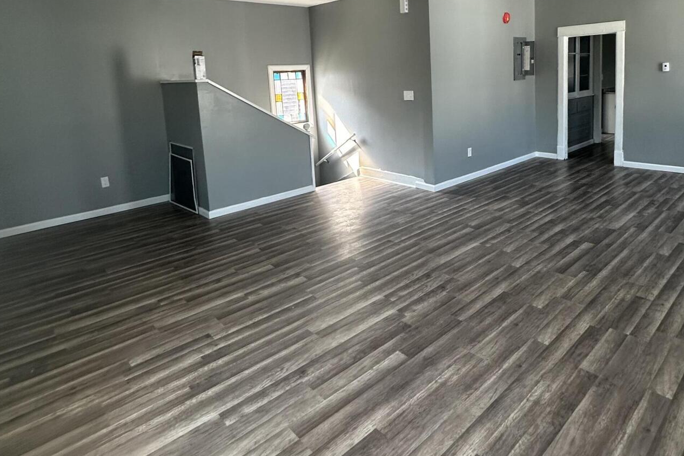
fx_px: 437
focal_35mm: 23
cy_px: 126
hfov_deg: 75.7
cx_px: 391
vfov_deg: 53.1
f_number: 2.2
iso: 125
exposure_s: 1/99
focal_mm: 2.22
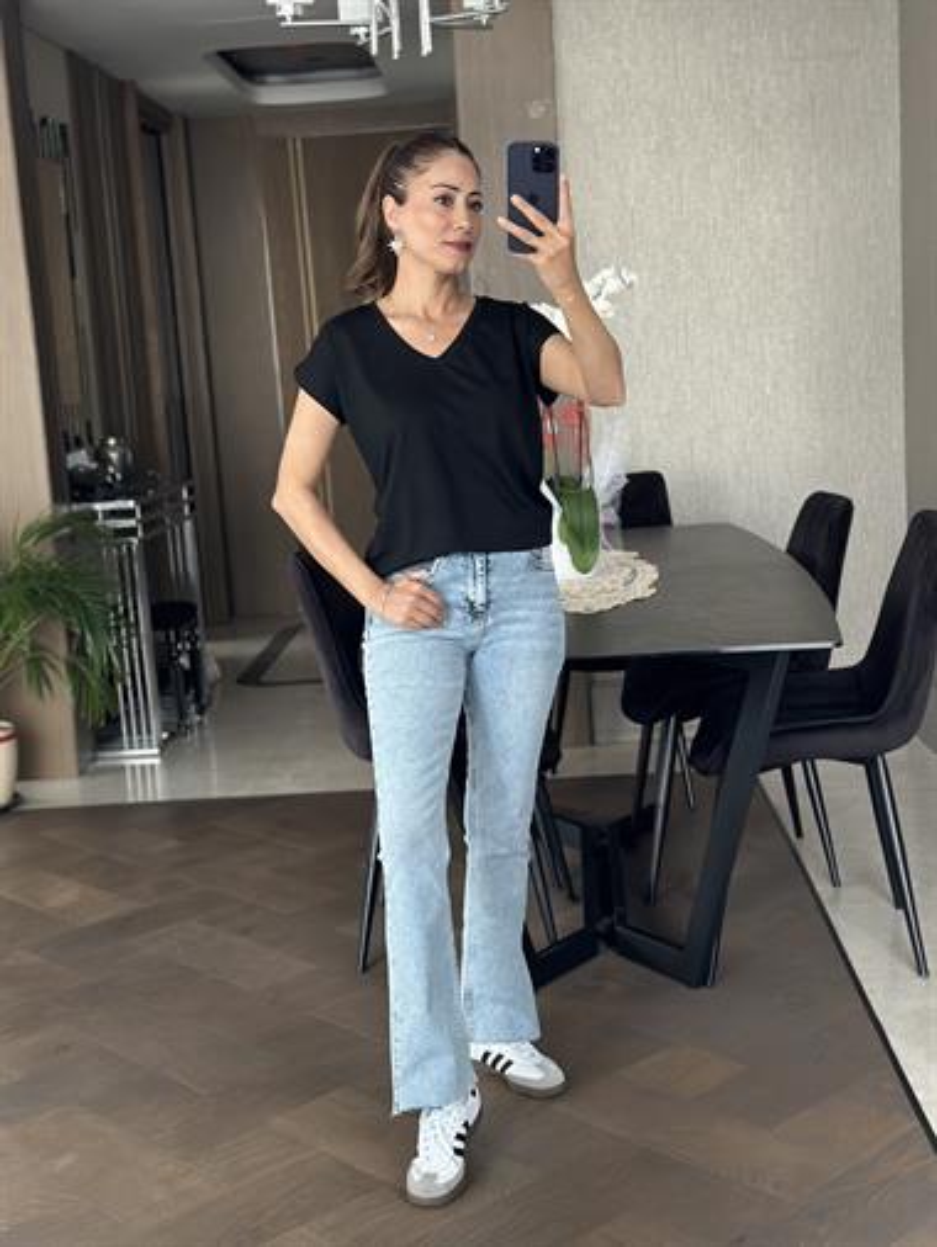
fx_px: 1731
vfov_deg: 39.6
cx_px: 468
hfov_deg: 30.3
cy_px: 624
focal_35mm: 48
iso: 320
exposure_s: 1/46
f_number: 1.78
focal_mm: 6.86
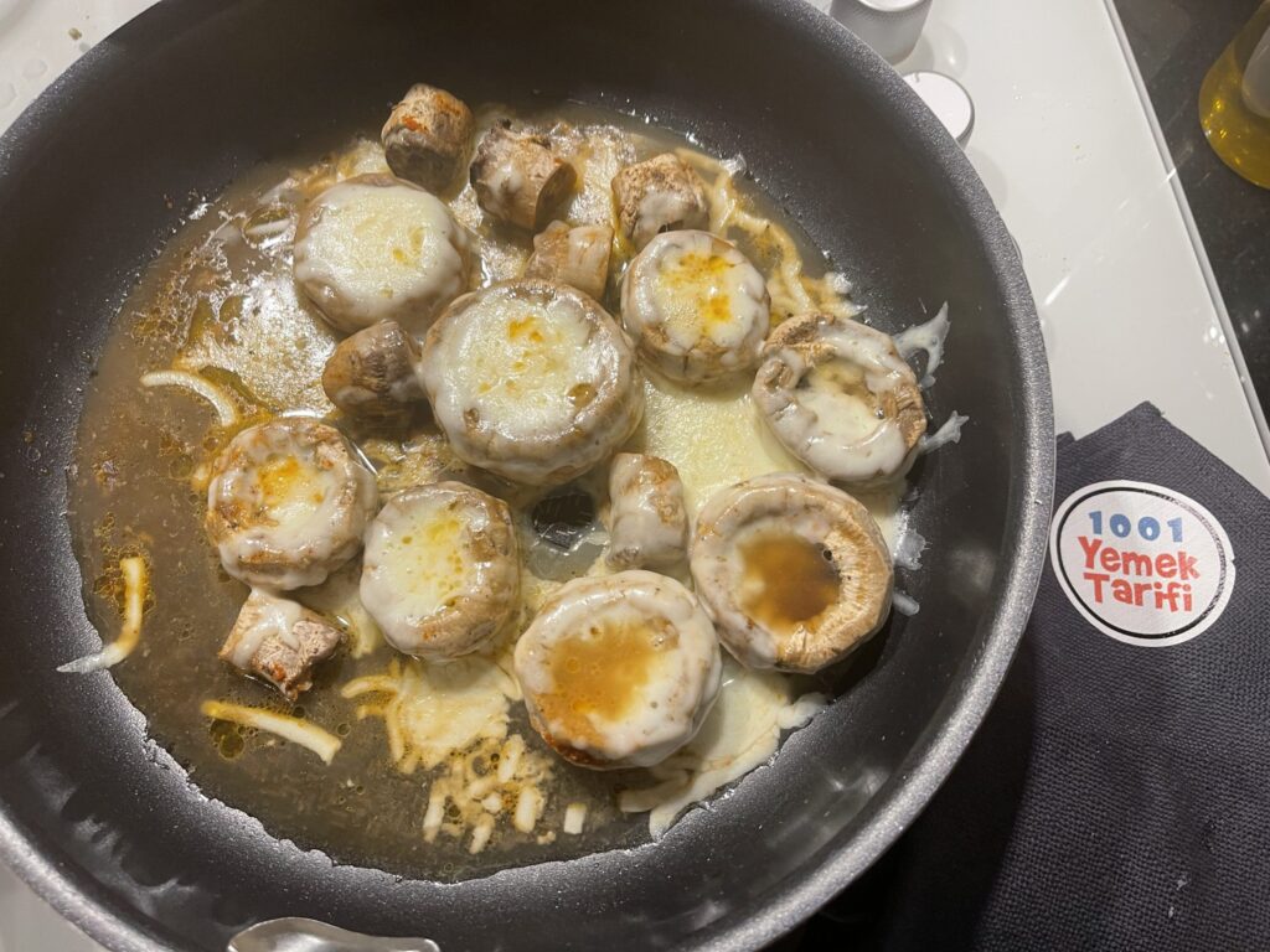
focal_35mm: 26
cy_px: 476
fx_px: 954
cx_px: 635
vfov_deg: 53.1
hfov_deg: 67.3
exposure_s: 1/50
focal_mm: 5.1
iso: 125
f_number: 1.6
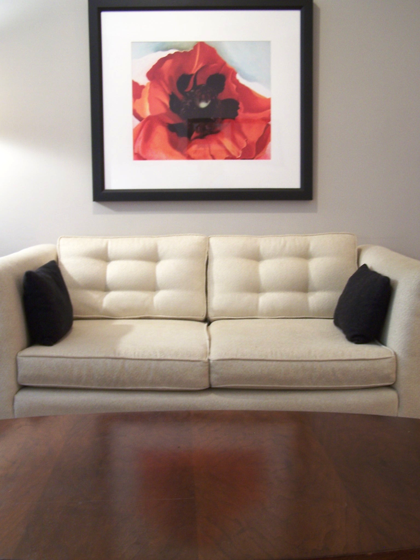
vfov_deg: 46.8
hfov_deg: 36.0
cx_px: 210
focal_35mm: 40
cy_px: 280
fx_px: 647
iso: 140
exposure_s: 1/4
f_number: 2.8
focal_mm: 6.7
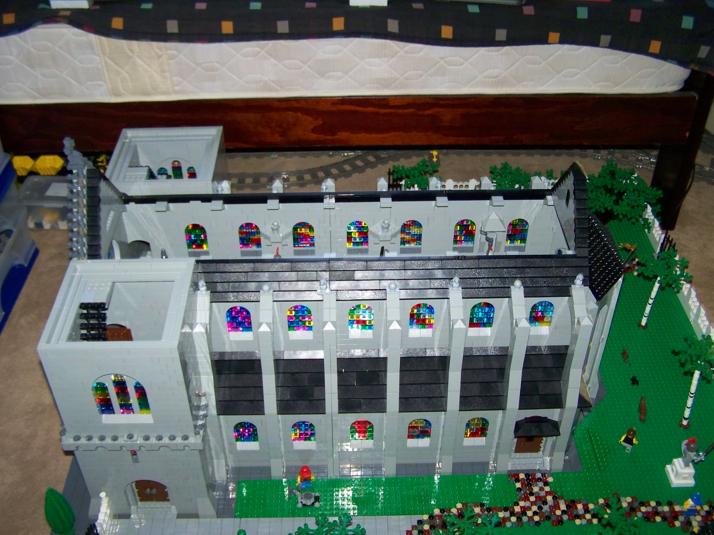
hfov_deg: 49.0
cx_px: 357
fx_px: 784
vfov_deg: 37.7
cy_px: 268
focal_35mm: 38
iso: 200
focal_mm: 6.3
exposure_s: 1/30
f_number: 2.8
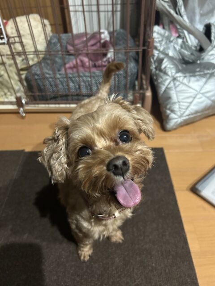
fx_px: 215
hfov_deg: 53.1
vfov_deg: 67.3
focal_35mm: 26
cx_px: 108
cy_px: 143
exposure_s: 1/36
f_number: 1.5
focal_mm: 5.7
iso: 640
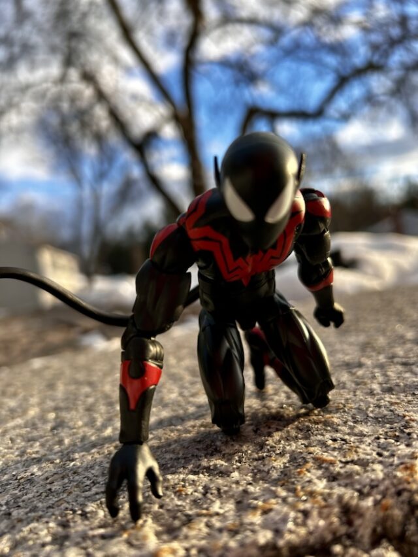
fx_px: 418
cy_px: 278
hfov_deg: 53.1
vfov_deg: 67.3
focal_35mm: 26
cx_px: 209
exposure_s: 1/833
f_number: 1.5
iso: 50
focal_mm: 5.7
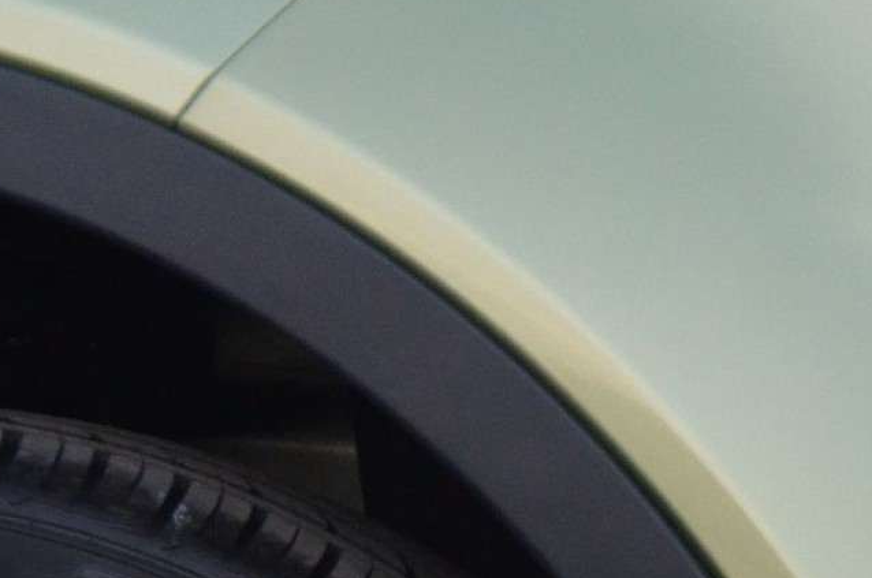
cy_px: 436
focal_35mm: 658
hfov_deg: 3.1
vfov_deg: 2.1
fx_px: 15910
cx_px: 1293
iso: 1600
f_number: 5.3
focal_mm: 112
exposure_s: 1/250
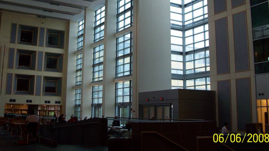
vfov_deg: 27.5
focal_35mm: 43
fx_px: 307
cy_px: 49
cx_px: 129
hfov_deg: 47.3
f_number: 2.8
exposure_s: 1/60
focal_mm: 5.7
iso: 86
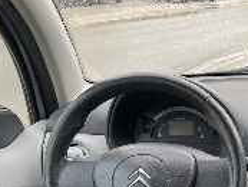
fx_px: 430
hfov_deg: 28.5
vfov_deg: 22.9
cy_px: 210
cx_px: 288
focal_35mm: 60
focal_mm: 5.1
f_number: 1.6
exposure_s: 1/121
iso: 100
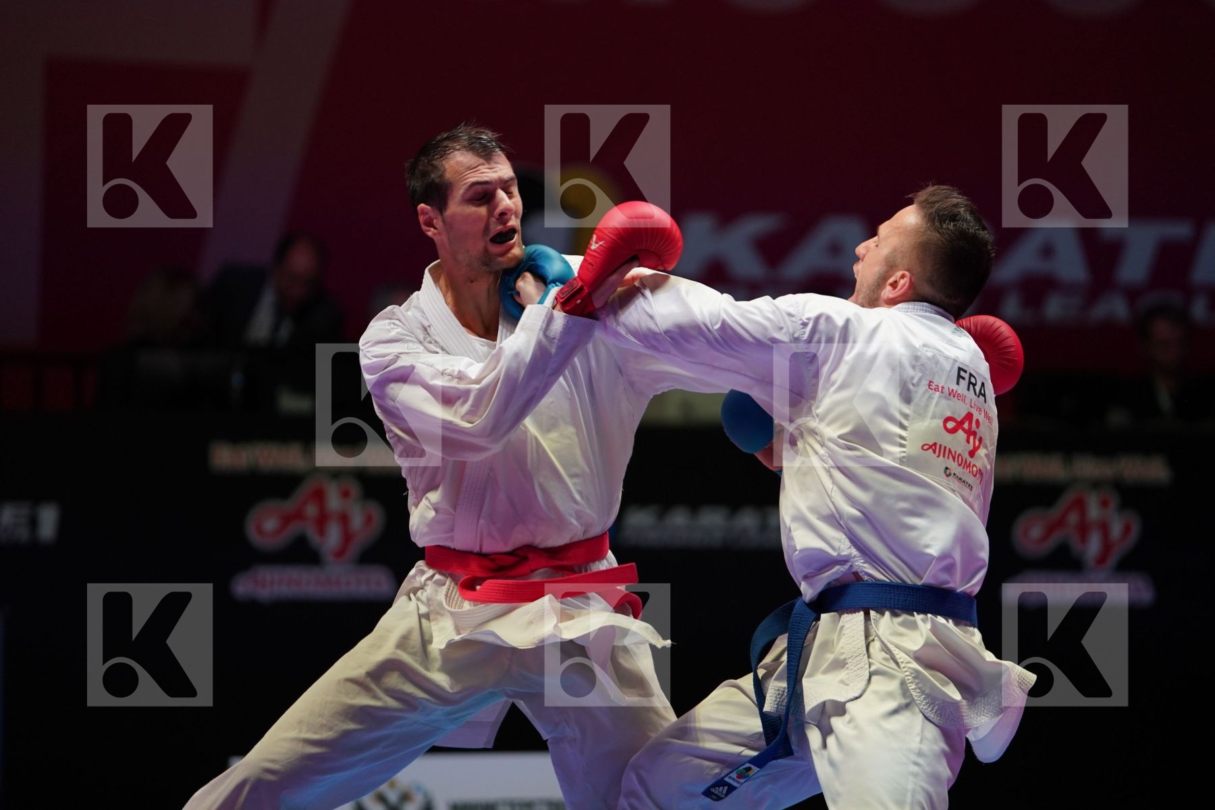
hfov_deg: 10.5
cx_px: 608
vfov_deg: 7.0
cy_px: 405
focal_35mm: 195
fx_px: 6581
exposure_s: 1/1000
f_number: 2.8
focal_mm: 195
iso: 1600
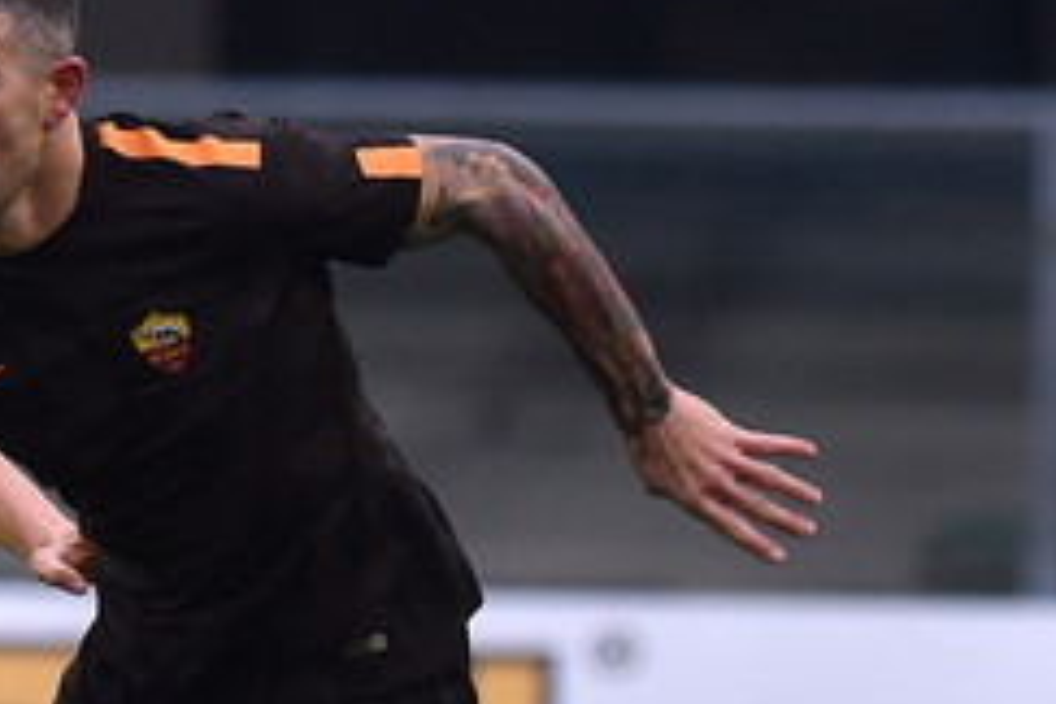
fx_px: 28920
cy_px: 706
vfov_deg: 1.4
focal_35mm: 986
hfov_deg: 2.1
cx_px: -50
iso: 1250
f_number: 4
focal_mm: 400
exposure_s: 1/1250
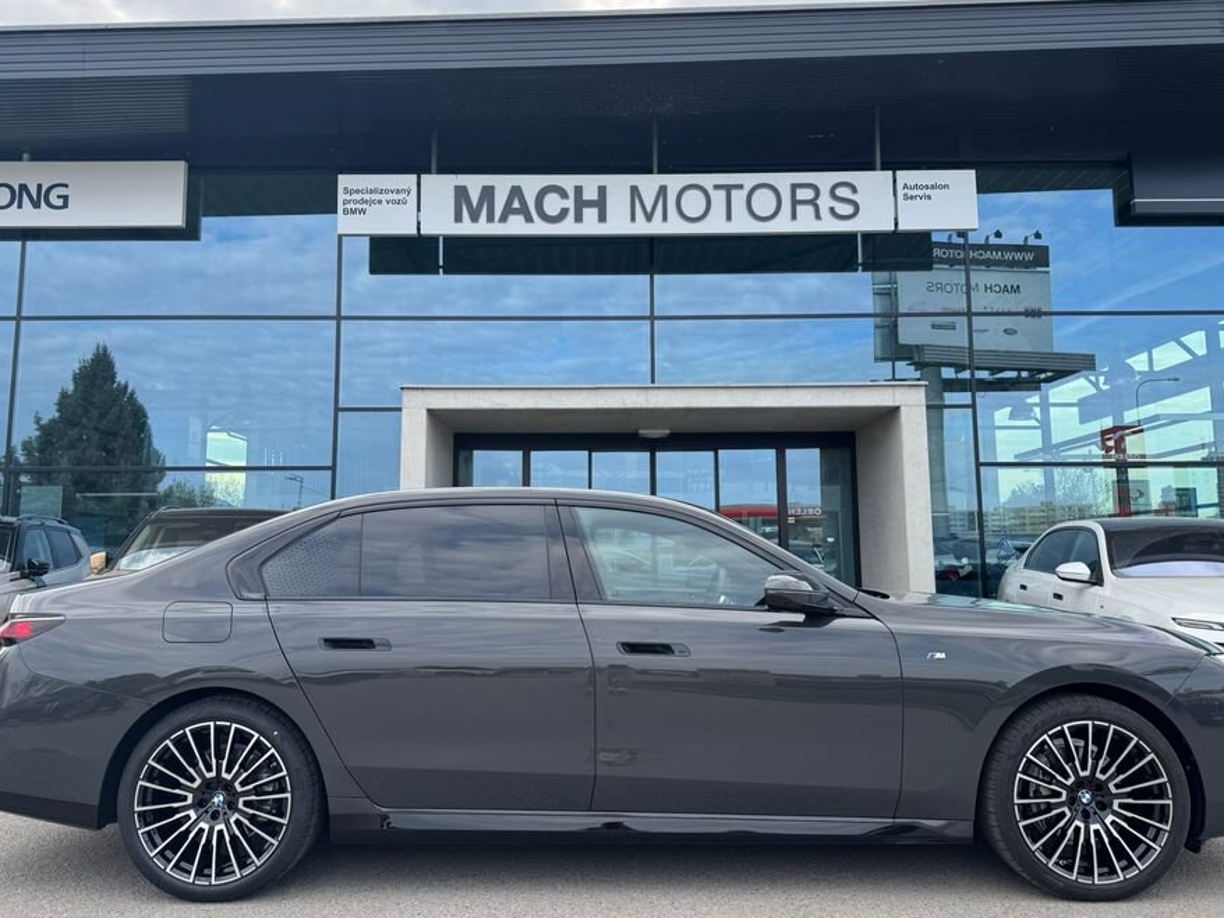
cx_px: 605
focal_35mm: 28
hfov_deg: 63.5
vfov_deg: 49.7
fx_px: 990
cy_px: 426
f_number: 1.78
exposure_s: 1/925
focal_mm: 6.76
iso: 80
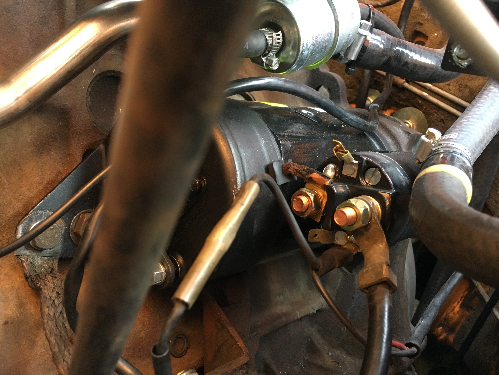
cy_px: 185
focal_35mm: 30
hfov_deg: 60.0
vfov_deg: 46.8
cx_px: 243
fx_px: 432
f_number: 2.2
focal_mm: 4.15
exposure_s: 1/30
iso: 160
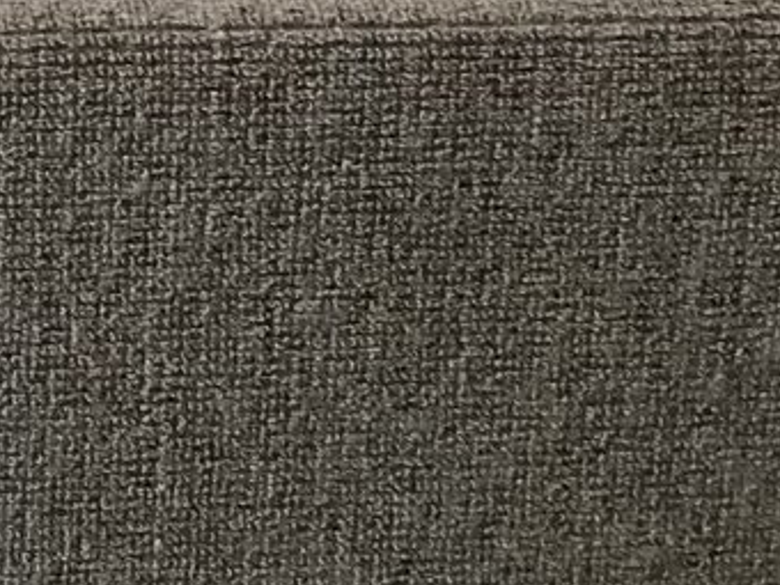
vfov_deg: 10.1
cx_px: -618
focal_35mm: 138
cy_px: -520
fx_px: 3110
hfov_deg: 13.0
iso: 320
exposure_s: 1/60
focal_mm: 3.3
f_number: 2.4
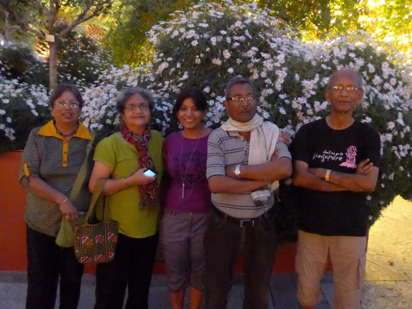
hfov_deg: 61.7
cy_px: 154
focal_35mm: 29
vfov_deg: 48.2
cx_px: 206
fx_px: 345
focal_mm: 6
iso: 4000
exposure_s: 1/4
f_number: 2
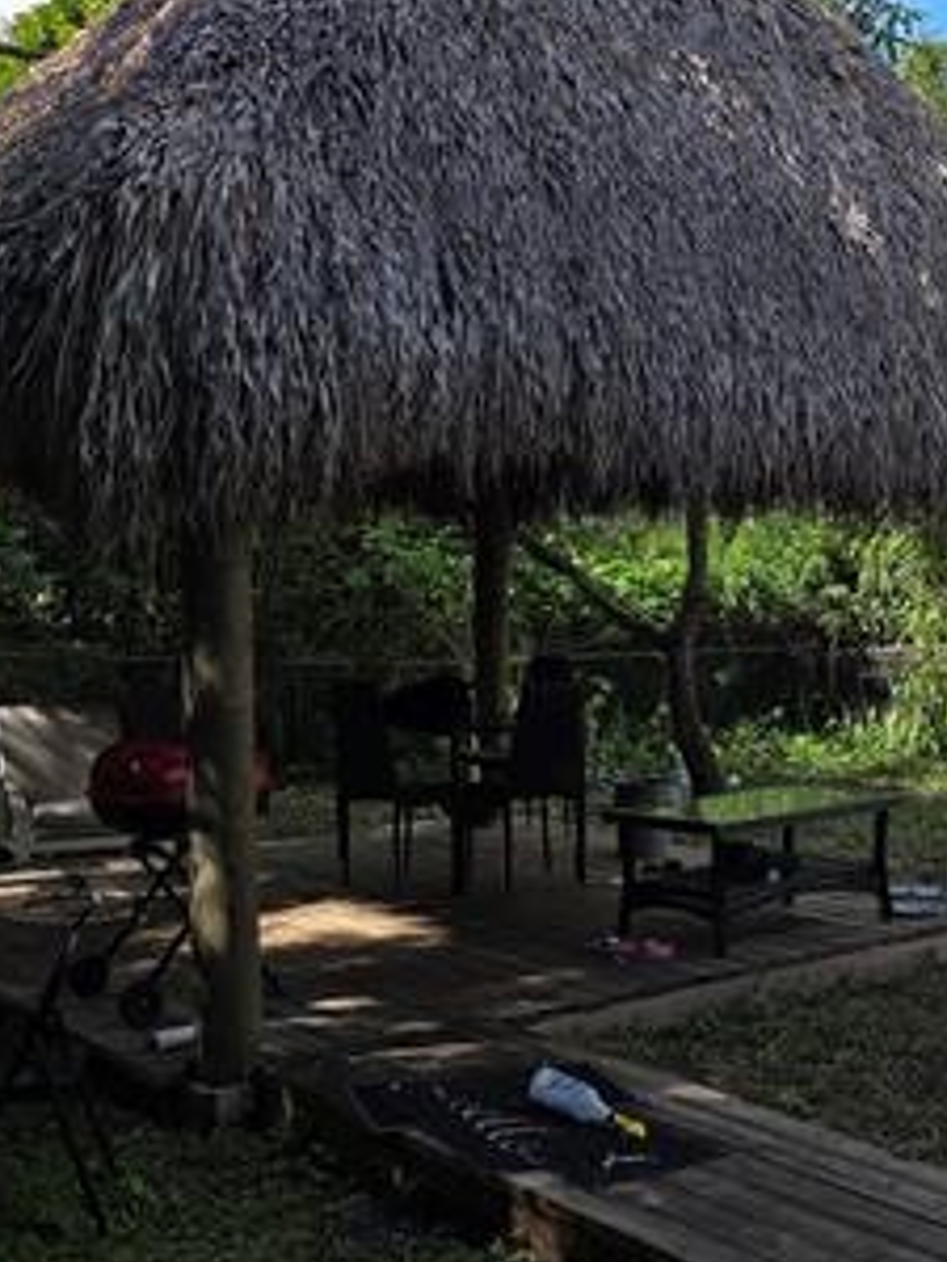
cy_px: 774
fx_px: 1678
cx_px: 488
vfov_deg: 41.0
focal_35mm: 46
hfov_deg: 31.5
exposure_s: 1/453
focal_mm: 6.3
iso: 12
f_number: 1.7
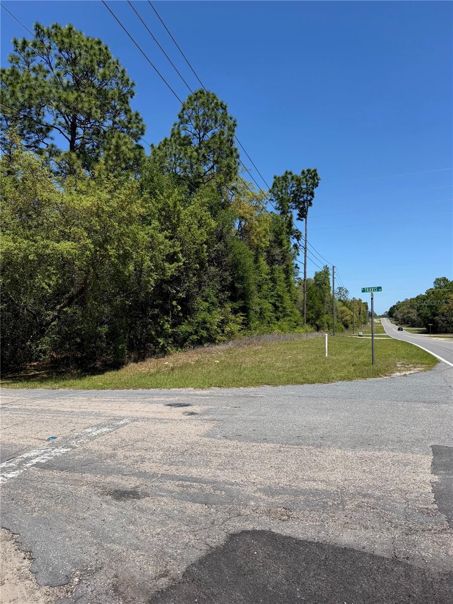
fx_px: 419
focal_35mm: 24
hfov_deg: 56.8
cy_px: 302
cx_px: 226
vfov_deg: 71.6
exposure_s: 1/4975
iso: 80
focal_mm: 6.76
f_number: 1.78
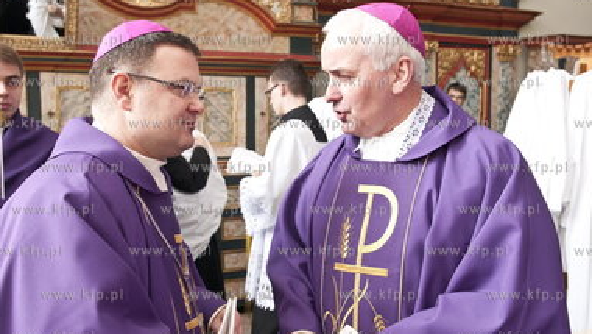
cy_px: 187
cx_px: 285
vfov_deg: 27.7
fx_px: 675
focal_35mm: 43
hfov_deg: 47.3
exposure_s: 1/50
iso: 800
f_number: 4.5
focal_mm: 26
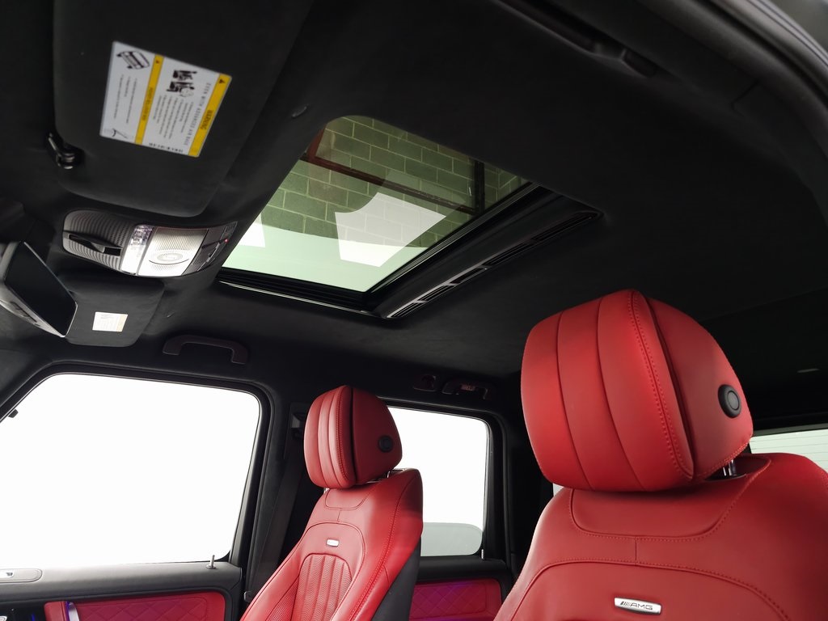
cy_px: 310
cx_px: 414
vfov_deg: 58.9
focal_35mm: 23
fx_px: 550
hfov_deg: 73.9
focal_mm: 6.3
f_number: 1.7
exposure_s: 1/60
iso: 250
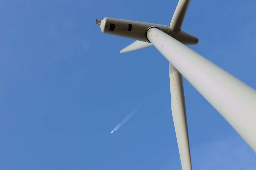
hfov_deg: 39.6
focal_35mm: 50
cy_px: 85
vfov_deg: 27.0
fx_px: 355
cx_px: 128
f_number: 5.6
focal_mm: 50
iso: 100
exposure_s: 1/60
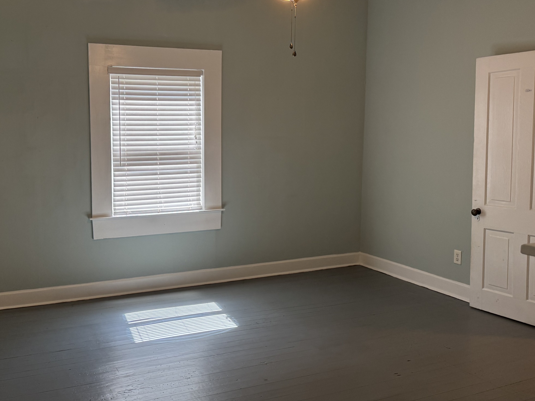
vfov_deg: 40.6
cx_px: 198
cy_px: 175
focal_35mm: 35
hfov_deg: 52.0
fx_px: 541
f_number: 1.78
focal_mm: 6.76
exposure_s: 1/120
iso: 125
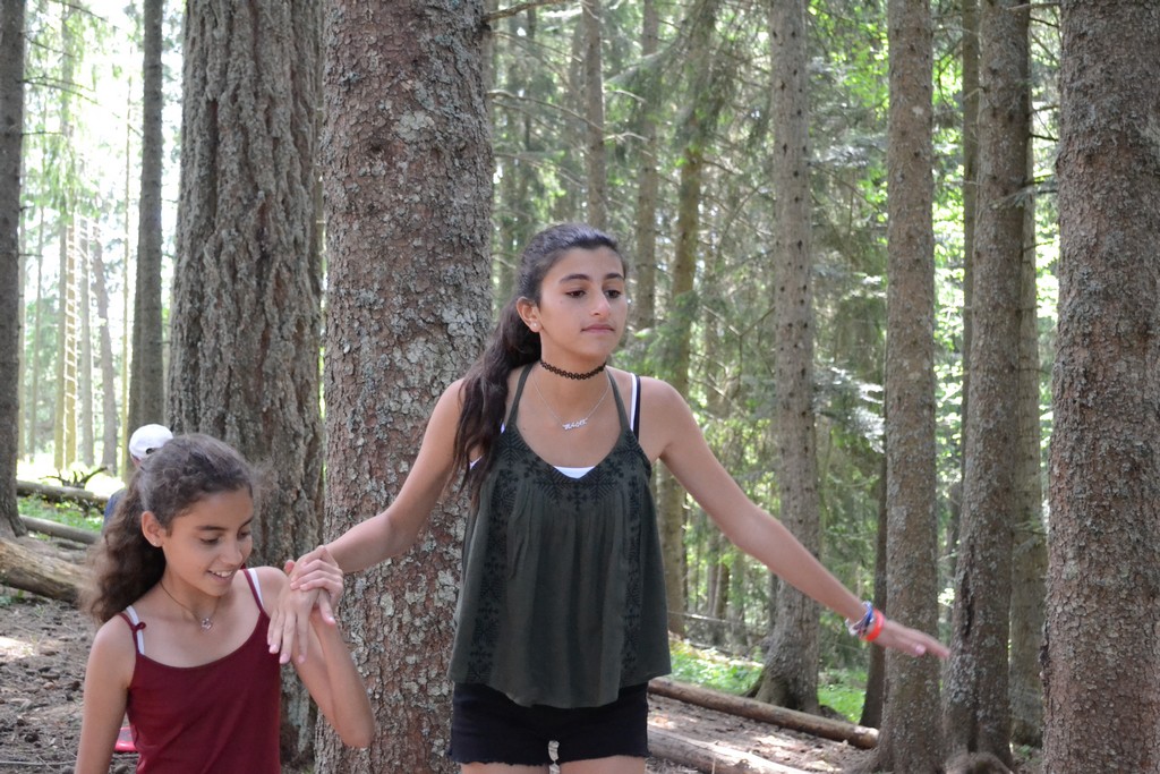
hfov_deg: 37.8
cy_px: 387
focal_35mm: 52
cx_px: 580
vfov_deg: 25.8
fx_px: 1692
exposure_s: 1/200
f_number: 5
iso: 3200
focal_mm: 35
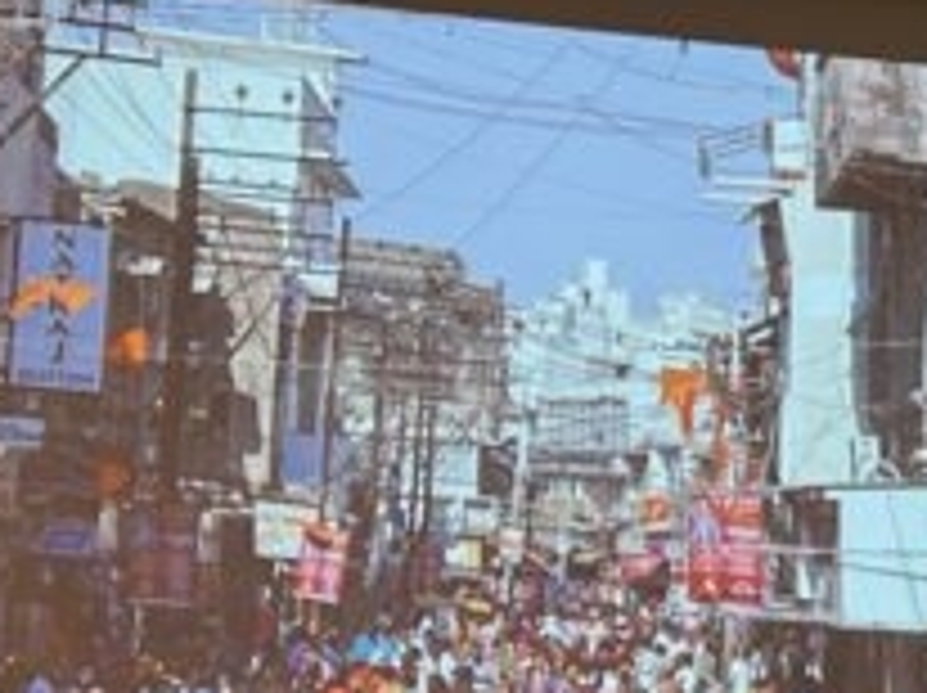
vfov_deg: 14.6
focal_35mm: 101
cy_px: 459
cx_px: 549
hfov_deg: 19.5
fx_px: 2702
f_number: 1.5
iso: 400
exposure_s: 1/40
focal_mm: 5.7
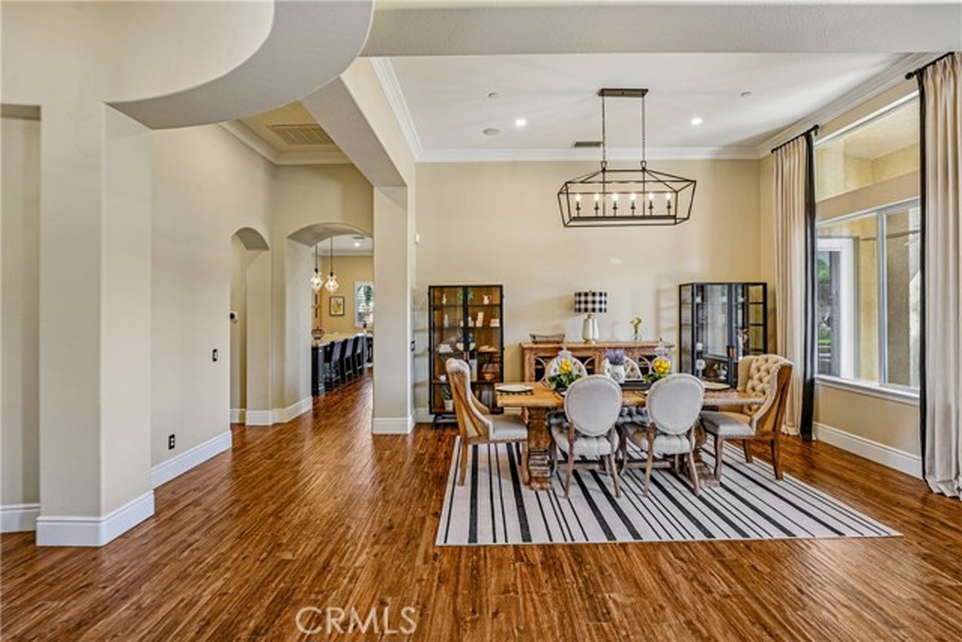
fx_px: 417
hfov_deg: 98.2
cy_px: 321
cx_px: 481
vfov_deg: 75.2
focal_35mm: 16
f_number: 8
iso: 400
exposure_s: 1/30
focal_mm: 15.6
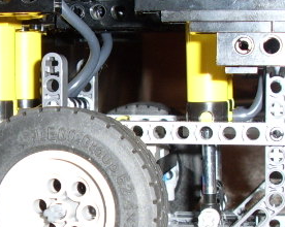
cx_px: 209
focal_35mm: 68
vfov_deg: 22.4
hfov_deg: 27.6
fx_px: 573
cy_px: 147
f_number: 2.9
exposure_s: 1/30
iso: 141
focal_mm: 5.8
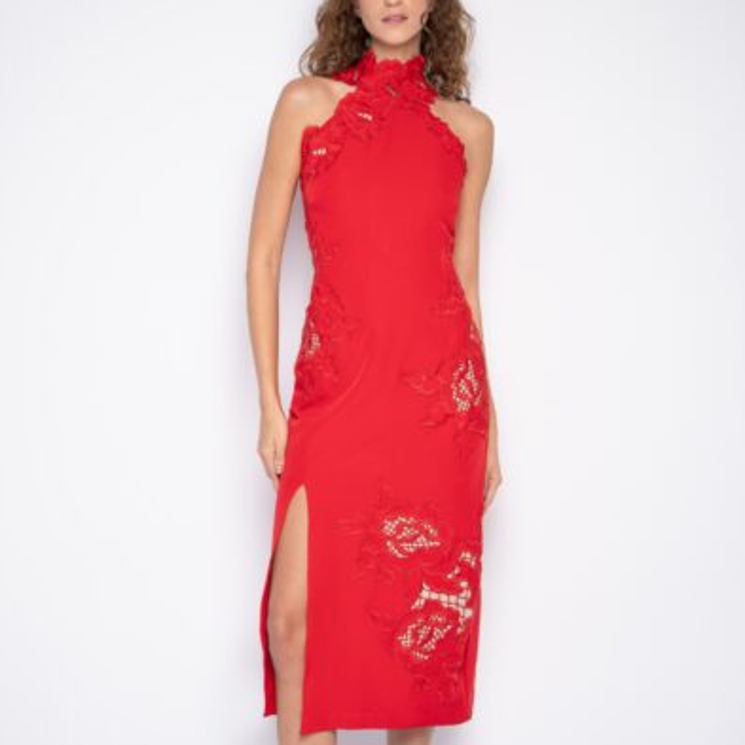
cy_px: 412
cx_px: 377
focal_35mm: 65
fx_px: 1583
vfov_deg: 26.5
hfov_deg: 26.5
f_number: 2.8
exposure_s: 1/160
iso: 250
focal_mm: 50
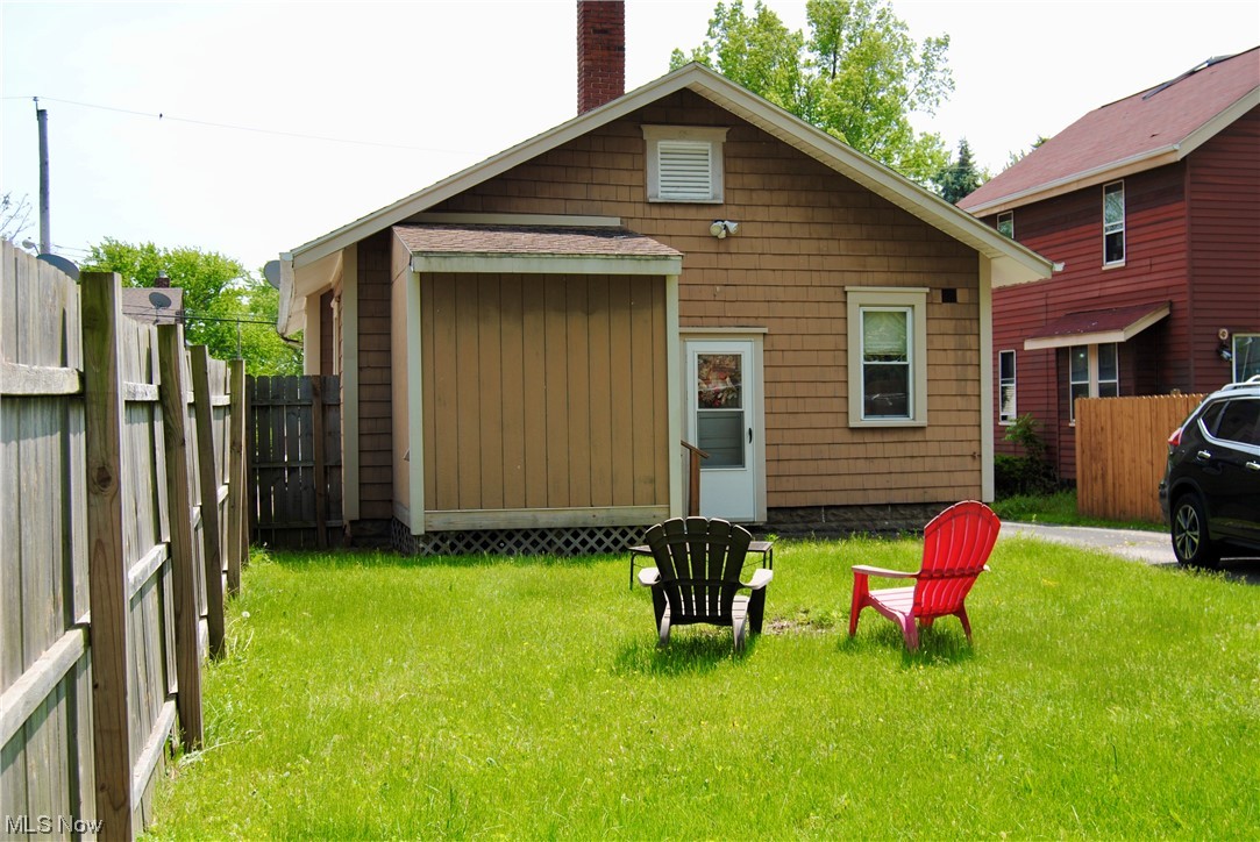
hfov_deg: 46.4
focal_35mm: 42
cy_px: 421
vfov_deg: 32.0
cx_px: 630
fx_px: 1471
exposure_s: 1/200
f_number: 7.1
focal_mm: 28
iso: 100
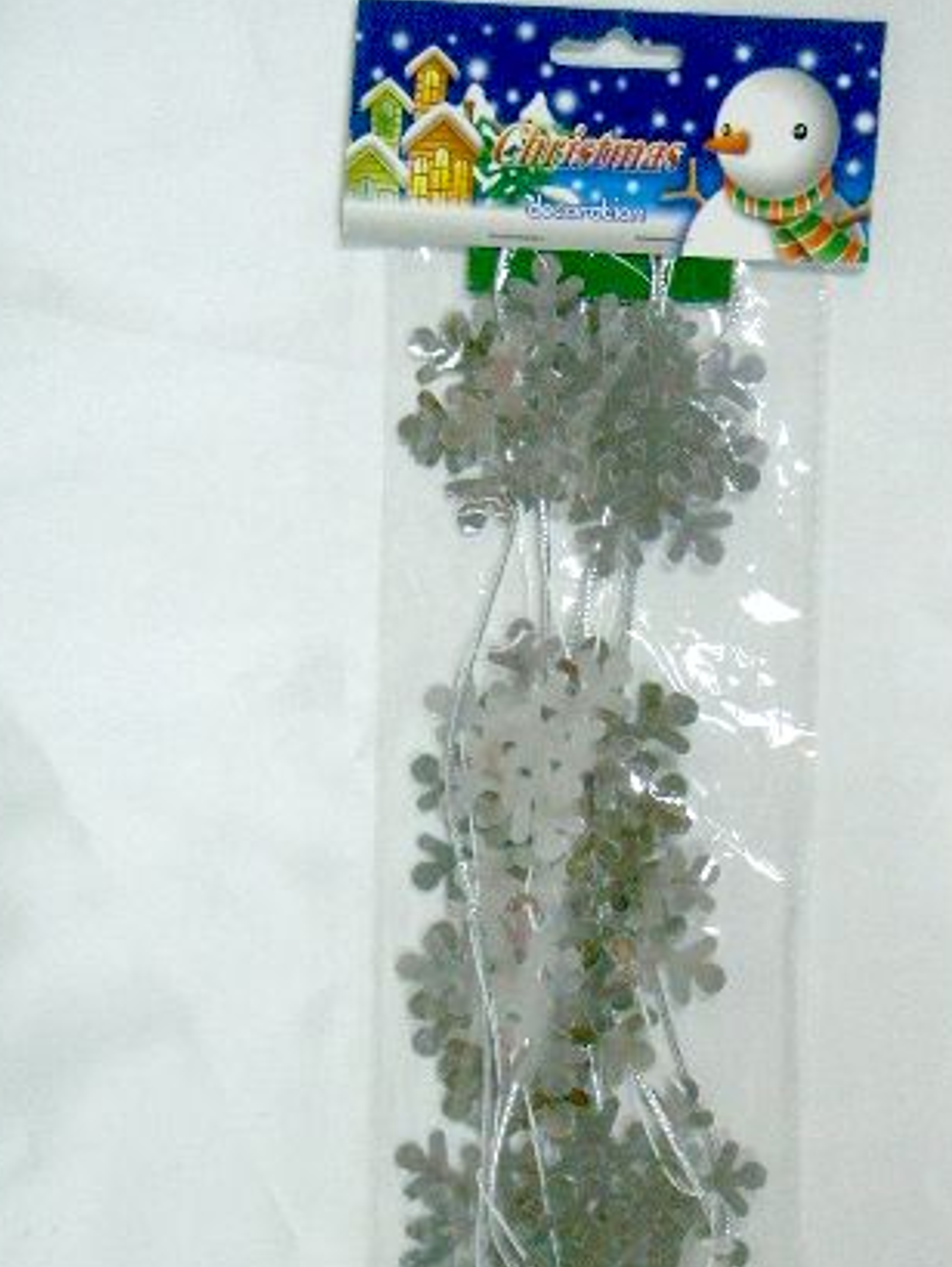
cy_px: 841
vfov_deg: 24.9
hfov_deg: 18.9
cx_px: 646
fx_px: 2857
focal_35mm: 78
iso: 150
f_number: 3.8
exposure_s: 1/45
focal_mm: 8.8
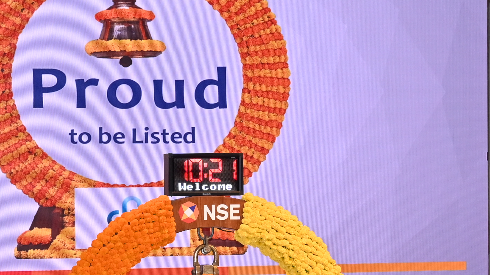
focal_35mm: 142
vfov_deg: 8.5
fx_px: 1845
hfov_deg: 15.1
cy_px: 328
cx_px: 144
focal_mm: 40
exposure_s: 1/160
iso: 400
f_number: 5.6
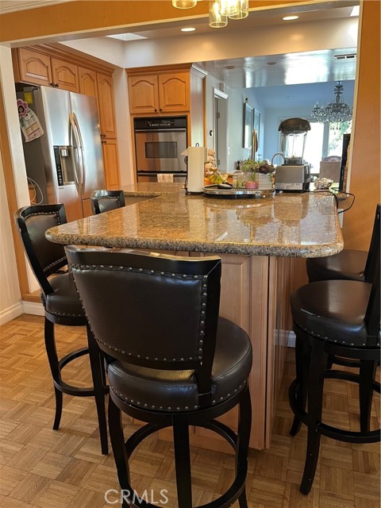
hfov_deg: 53.1
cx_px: 190
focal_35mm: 26
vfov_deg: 67.3
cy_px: 254
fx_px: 382
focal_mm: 5.1
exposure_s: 1/60
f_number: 1.6
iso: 250
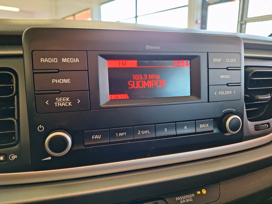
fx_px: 181
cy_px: 102
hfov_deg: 73.9
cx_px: 136
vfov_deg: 58.9
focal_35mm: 23
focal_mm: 5.54
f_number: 1.8
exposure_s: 1/33
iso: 320
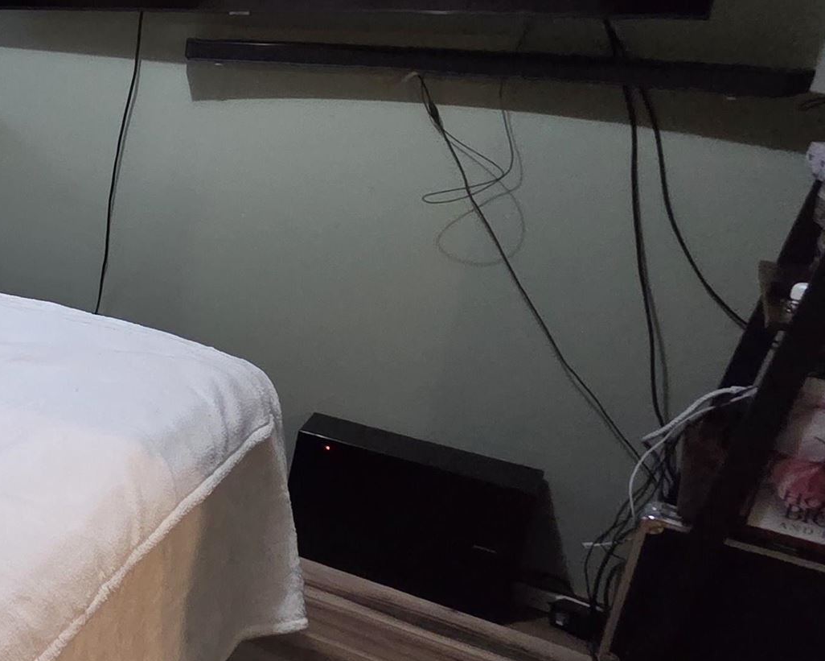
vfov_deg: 39.0
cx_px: -378
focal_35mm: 38
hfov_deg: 30.2
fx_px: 928
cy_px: 270
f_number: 2.2
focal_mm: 2.2
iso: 1000
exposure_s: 1/60
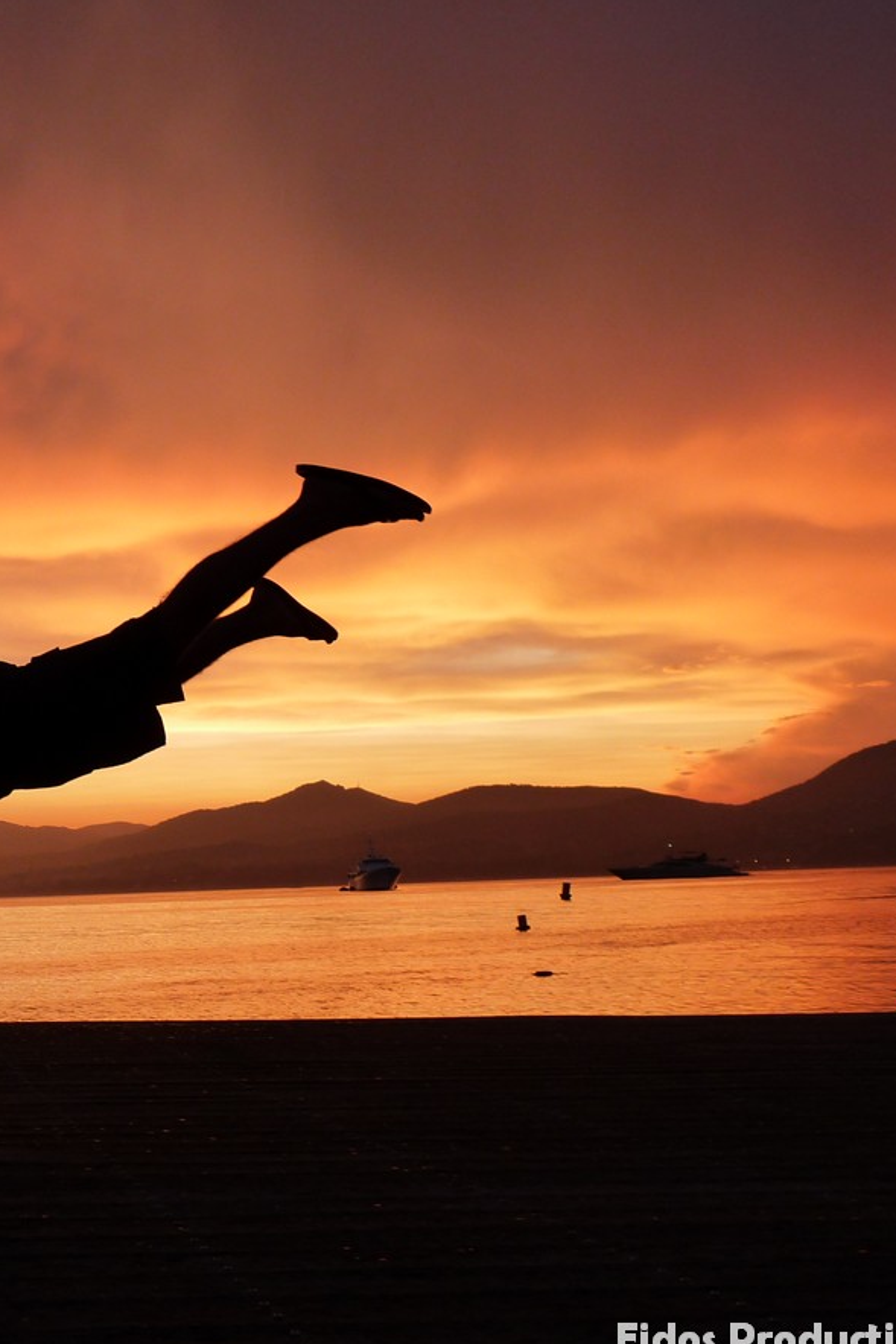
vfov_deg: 41.1
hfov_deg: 27.0
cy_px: 681
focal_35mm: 48
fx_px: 1793
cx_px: 79
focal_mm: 6.1
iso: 160
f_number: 3
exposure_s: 1/80
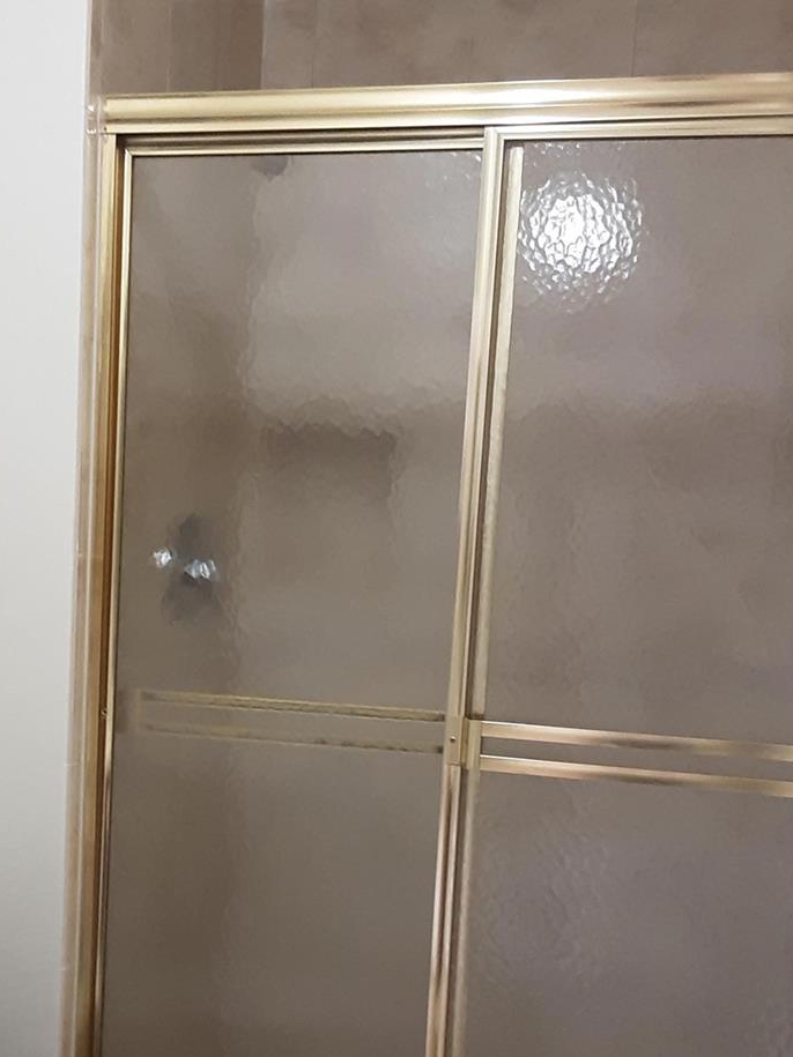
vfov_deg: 40.0
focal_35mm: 47
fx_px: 1436
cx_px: 304
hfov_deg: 30.8
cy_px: 702
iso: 160
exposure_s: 1/30
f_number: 1.9
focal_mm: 2.9
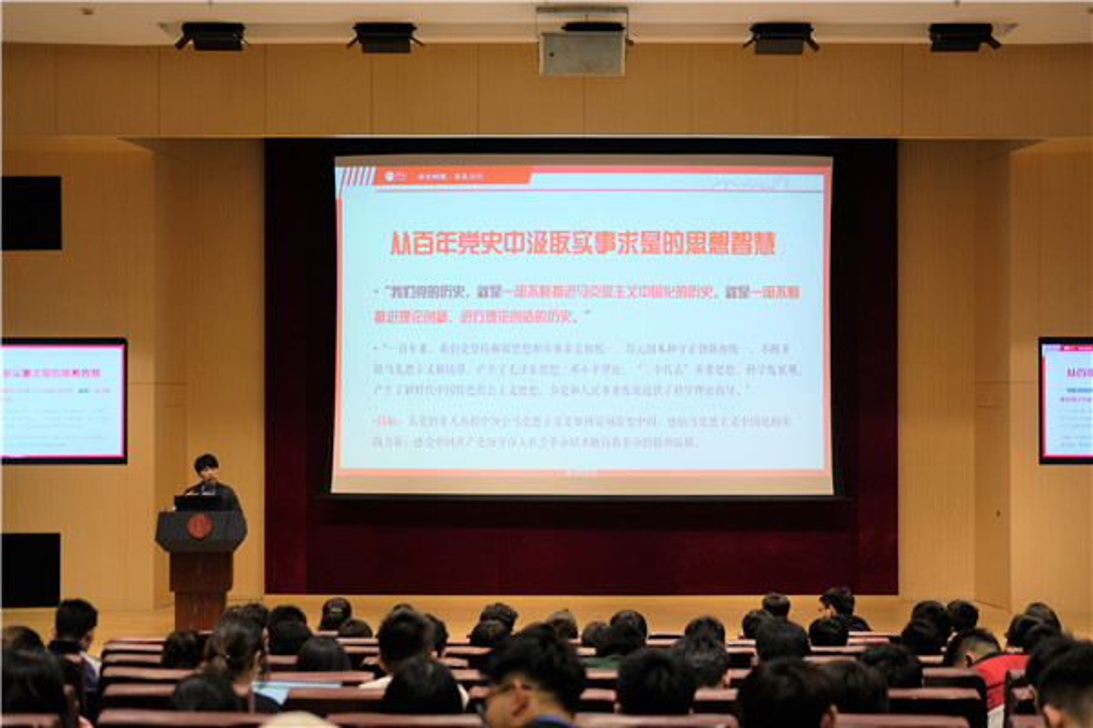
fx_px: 1609
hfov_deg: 37.5
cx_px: 546
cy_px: 364
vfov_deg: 25.5
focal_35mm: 53
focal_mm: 35
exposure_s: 1/100
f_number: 2
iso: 400
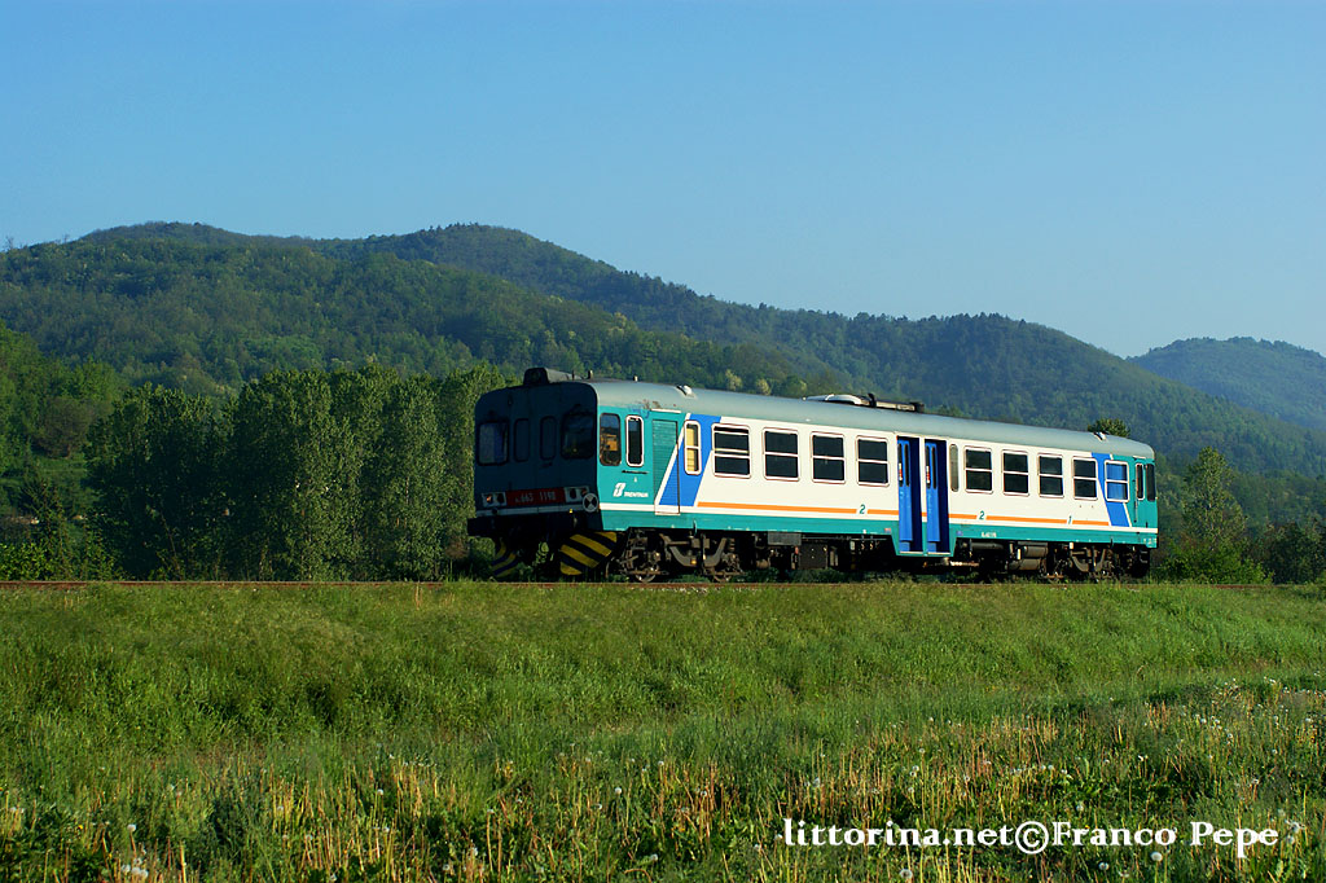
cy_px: 442
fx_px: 2761
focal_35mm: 75
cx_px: 663
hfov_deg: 27.0
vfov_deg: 18.2
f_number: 5.6
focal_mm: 50
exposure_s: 1/640
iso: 200
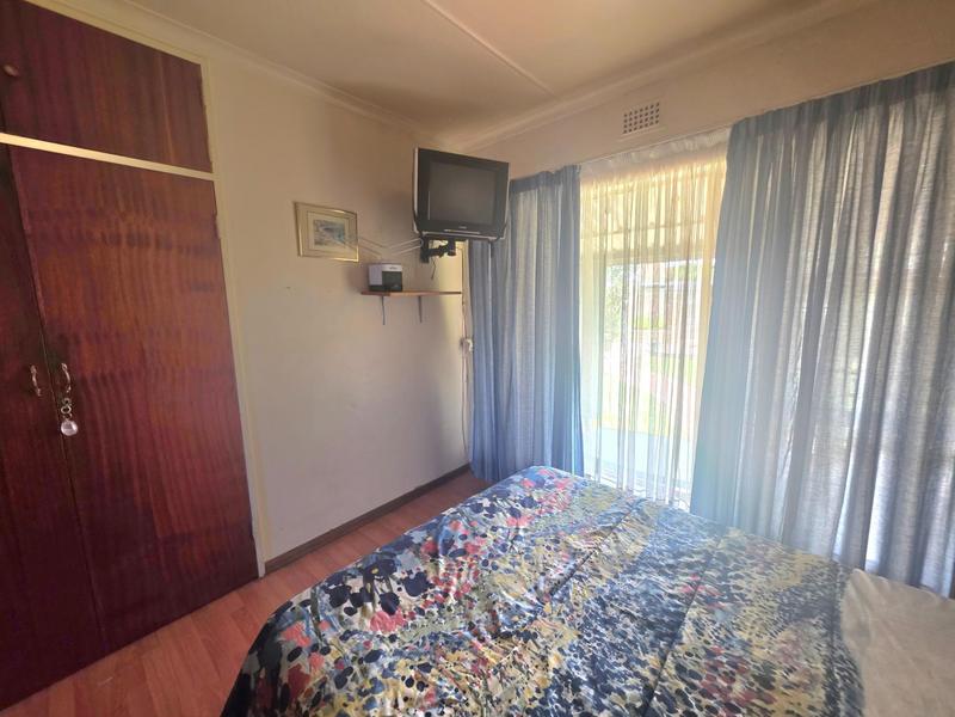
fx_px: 359
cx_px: 478
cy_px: 358
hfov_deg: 106.2
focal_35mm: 13
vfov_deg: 89.9
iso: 160
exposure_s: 1/50.3
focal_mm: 2.2
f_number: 1.9
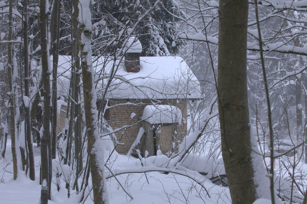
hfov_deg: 29.7
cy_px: 102
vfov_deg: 20.0
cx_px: 154
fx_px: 580
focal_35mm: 68
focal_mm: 70
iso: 400
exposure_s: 1/80
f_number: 10
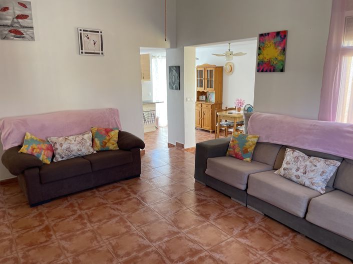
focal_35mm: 26
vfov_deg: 53.0
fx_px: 265
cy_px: 132
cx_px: 176
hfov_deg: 67.3
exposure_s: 1/100
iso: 80
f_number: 1.6
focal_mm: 4.2
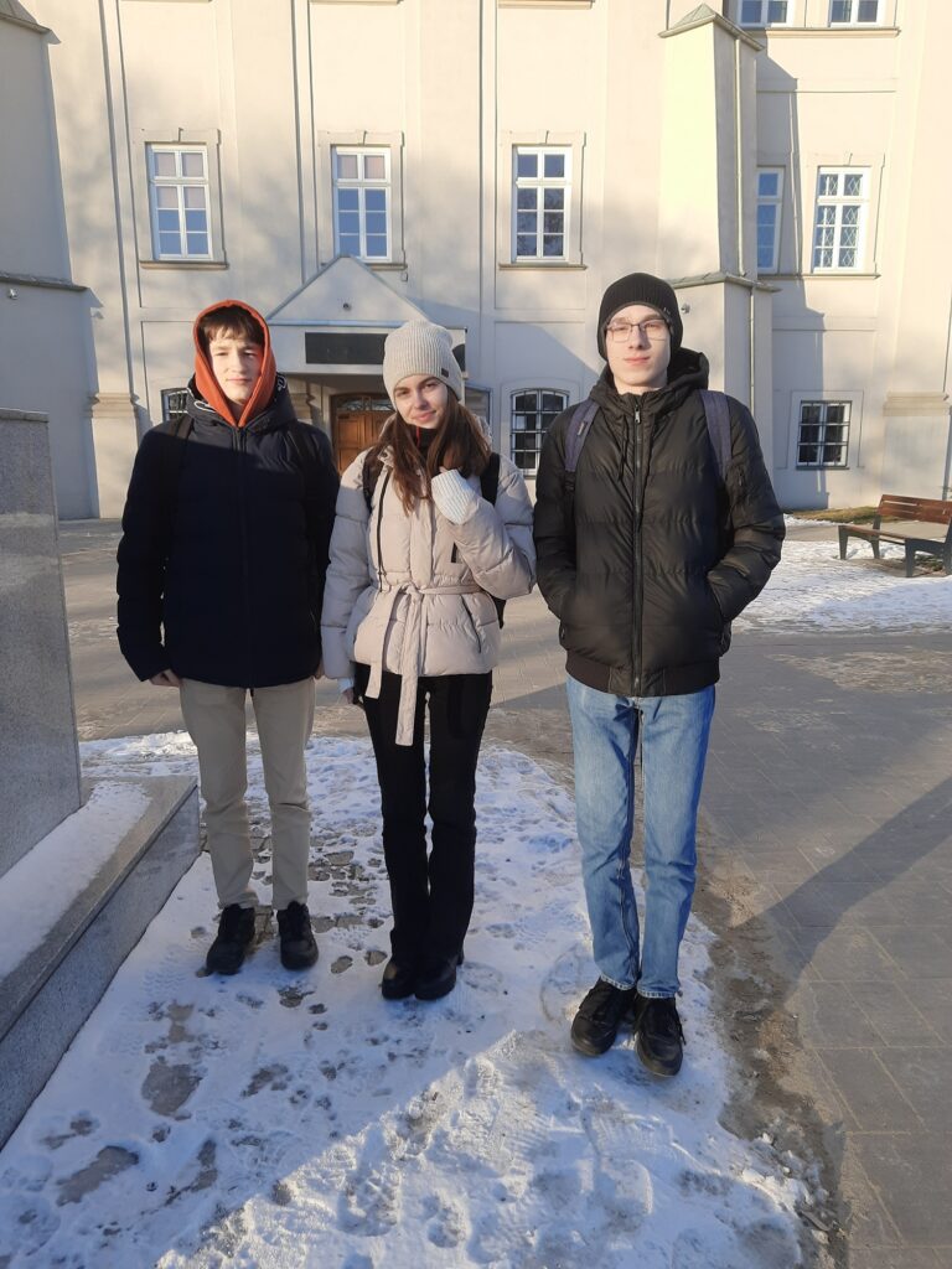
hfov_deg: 54.9
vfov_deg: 69.4
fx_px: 917
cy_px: 634
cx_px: 476
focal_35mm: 25
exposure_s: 1/341
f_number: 2
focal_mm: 4.6
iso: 20
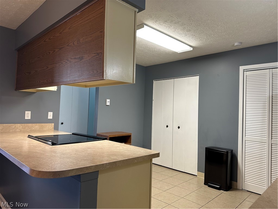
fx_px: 193
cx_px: 139
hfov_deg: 71.6
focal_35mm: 24
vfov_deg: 56.8
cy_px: 104
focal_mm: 6.86
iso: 160
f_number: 1.78
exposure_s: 1/120
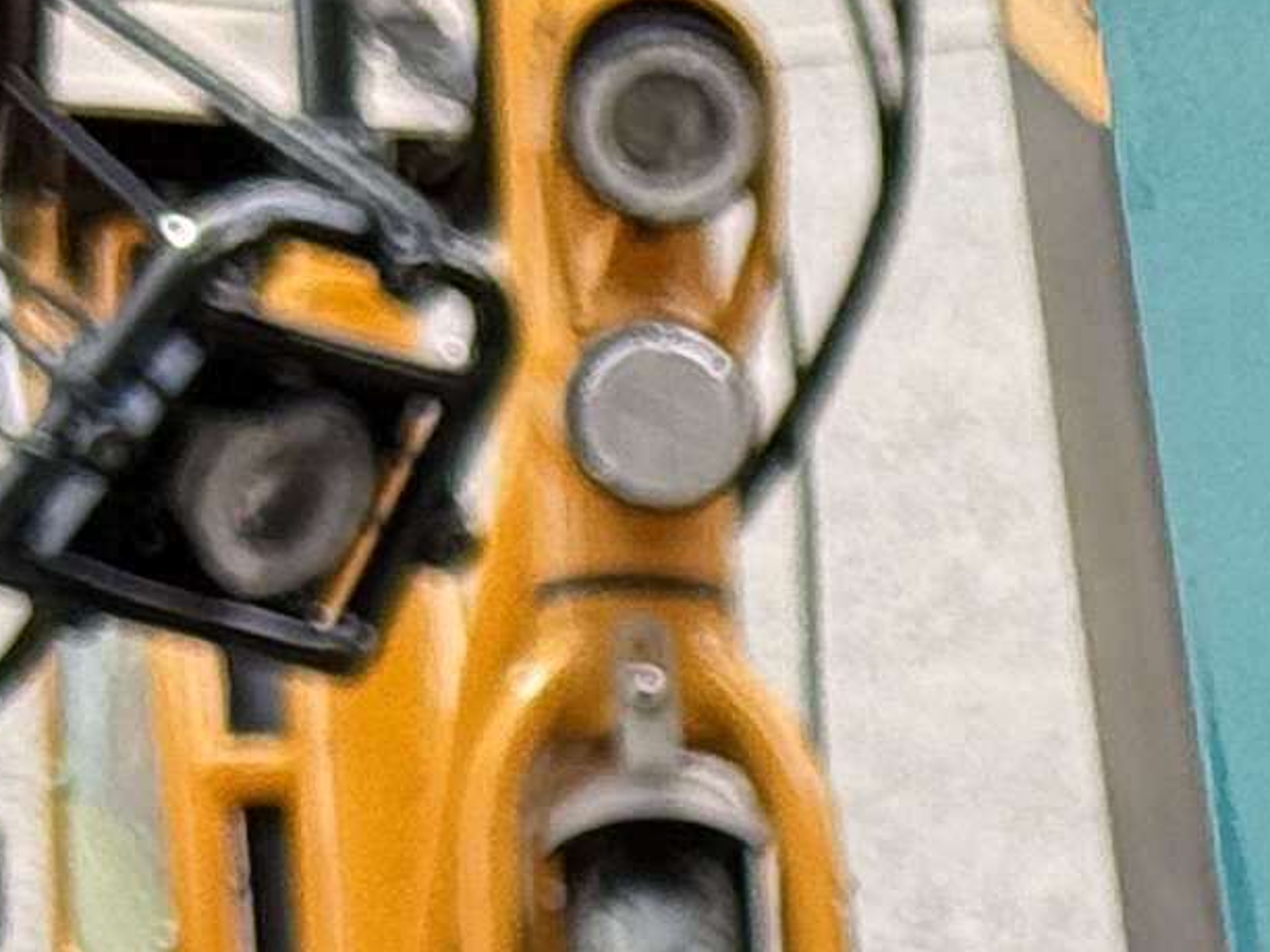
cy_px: 2914
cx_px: 4086
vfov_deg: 4.5
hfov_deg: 5.8
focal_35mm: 316
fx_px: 11593
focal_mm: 6.76
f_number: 1.78
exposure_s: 1/159
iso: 50
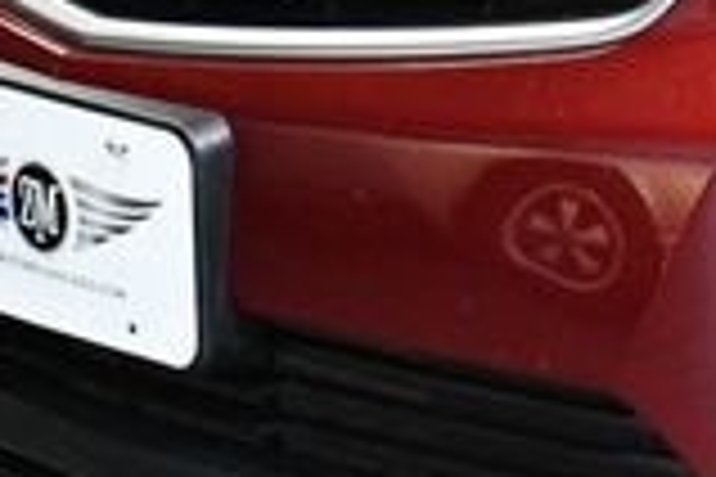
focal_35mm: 250
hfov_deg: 8.1
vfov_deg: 5.5
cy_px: 0
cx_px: 1031
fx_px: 4972
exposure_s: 1/125
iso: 2800
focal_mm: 31
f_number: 4.2
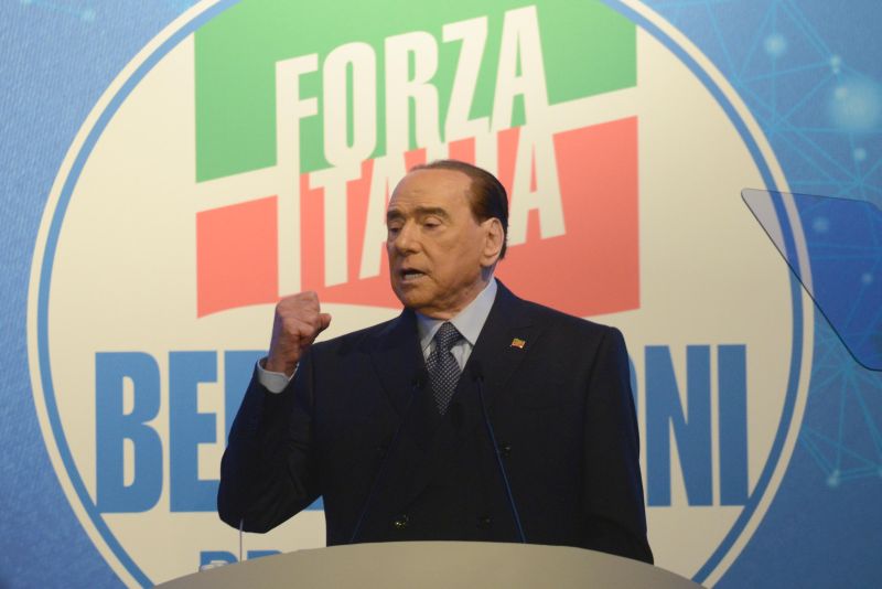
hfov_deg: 10.3
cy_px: 294
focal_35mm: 200
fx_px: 4902
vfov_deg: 6.9
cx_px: 441
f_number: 4
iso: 1600
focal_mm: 200
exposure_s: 1/160
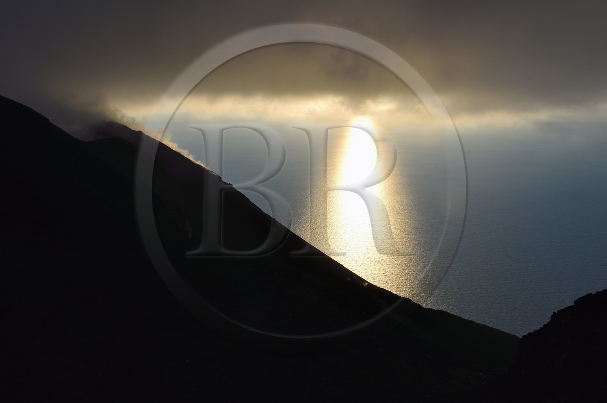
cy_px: 190
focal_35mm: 34
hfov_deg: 55.8
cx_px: 300
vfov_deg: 38.8
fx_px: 573
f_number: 18
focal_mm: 32
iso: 400
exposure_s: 1/320
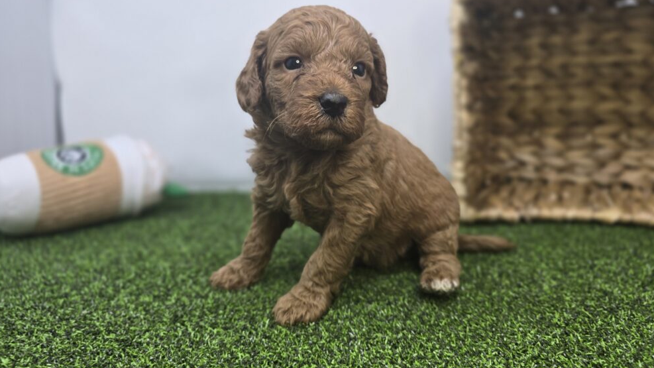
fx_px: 451
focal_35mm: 26
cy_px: 162
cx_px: 333
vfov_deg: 44.3
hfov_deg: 71.9
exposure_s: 1/120
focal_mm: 6.3
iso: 64
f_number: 1.7
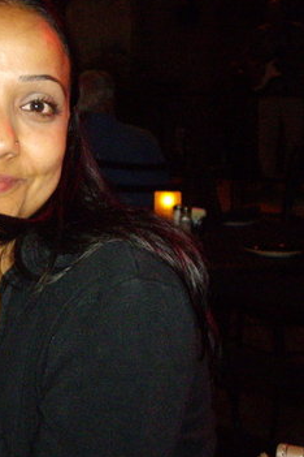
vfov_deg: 27.9
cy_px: 147
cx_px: 16
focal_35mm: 72
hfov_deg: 18.5
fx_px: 912
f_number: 2.7
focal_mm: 6.2
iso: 400
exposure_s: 1/40
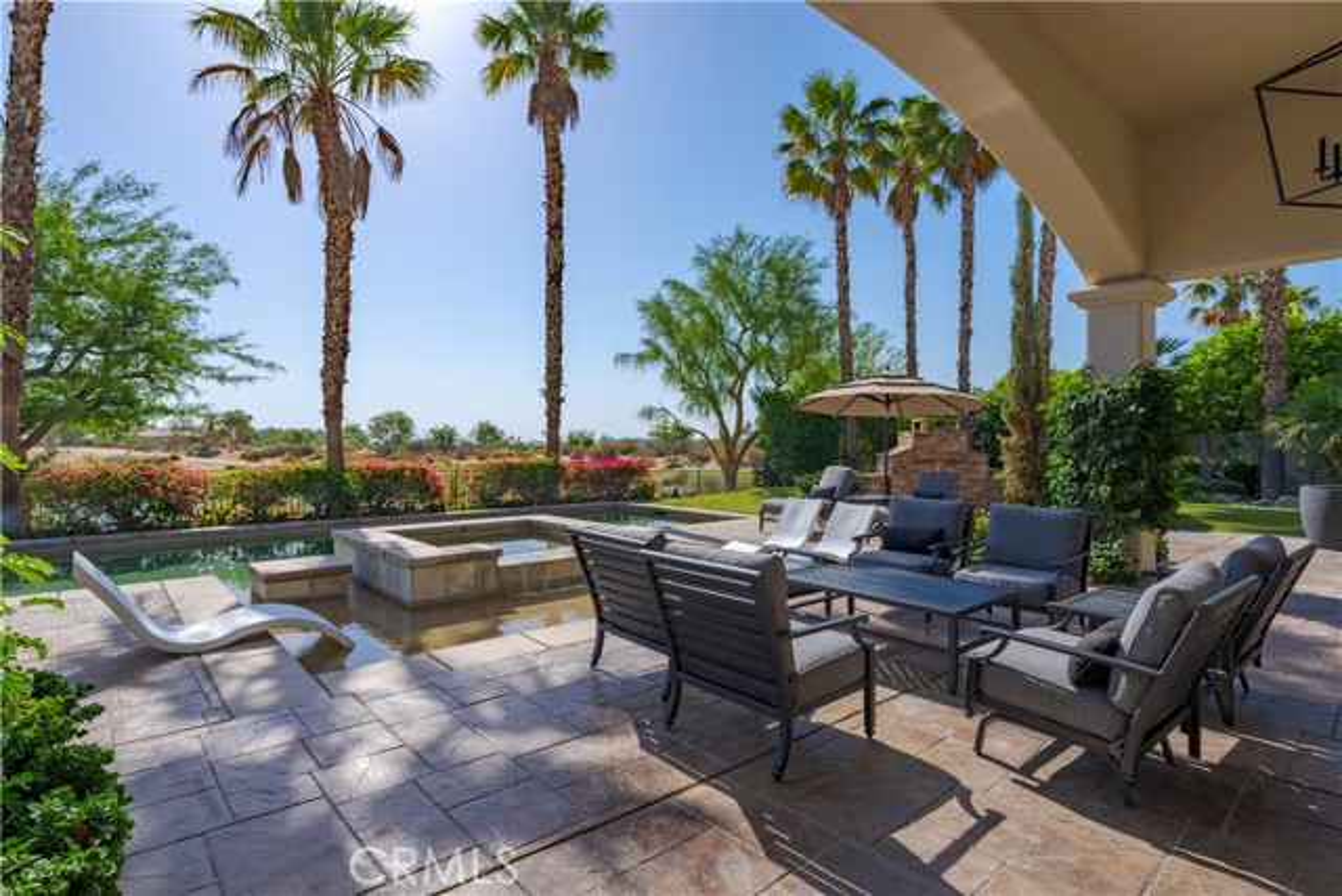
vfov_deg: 67.4
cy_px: 448
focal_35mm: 18
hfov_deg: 90.0
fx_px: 671
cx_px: 671
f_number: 10
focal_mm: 18
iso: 100
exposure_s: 1/1600
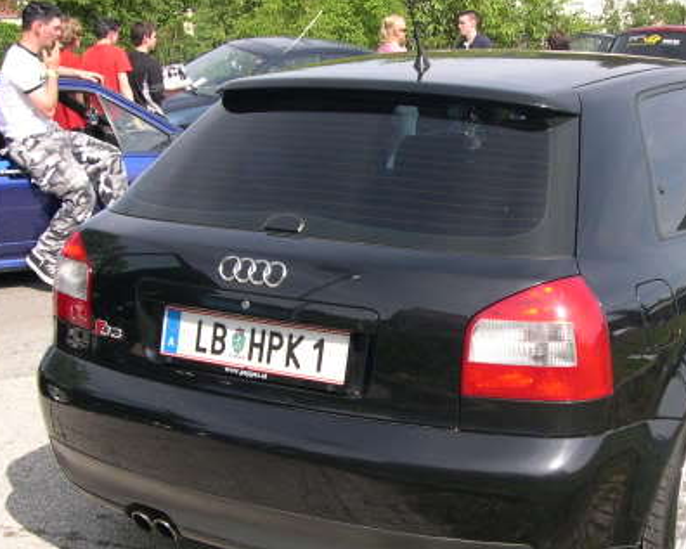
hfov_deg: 31.1
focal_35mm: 60
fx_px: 1218
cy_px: 357
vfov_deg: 25.3
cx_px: 475
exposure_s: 1/99.4
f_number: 7.6
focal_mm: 8
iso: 100
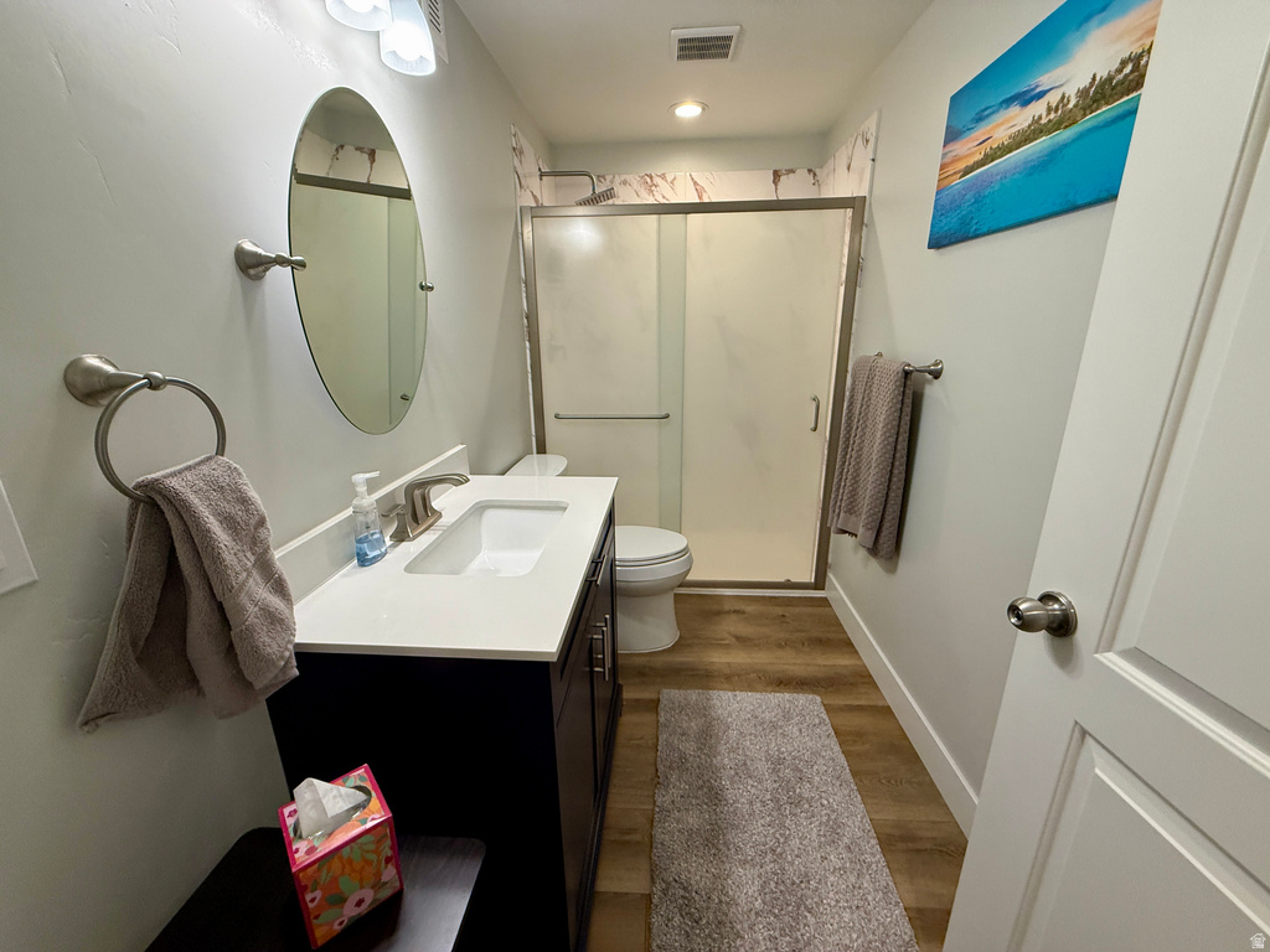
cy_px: 476
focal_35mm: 14
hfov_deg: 102.1
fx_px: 514
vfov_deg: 85.7
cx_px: 635
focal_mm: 2.22
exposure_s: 1/120
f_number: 2.2
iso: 200
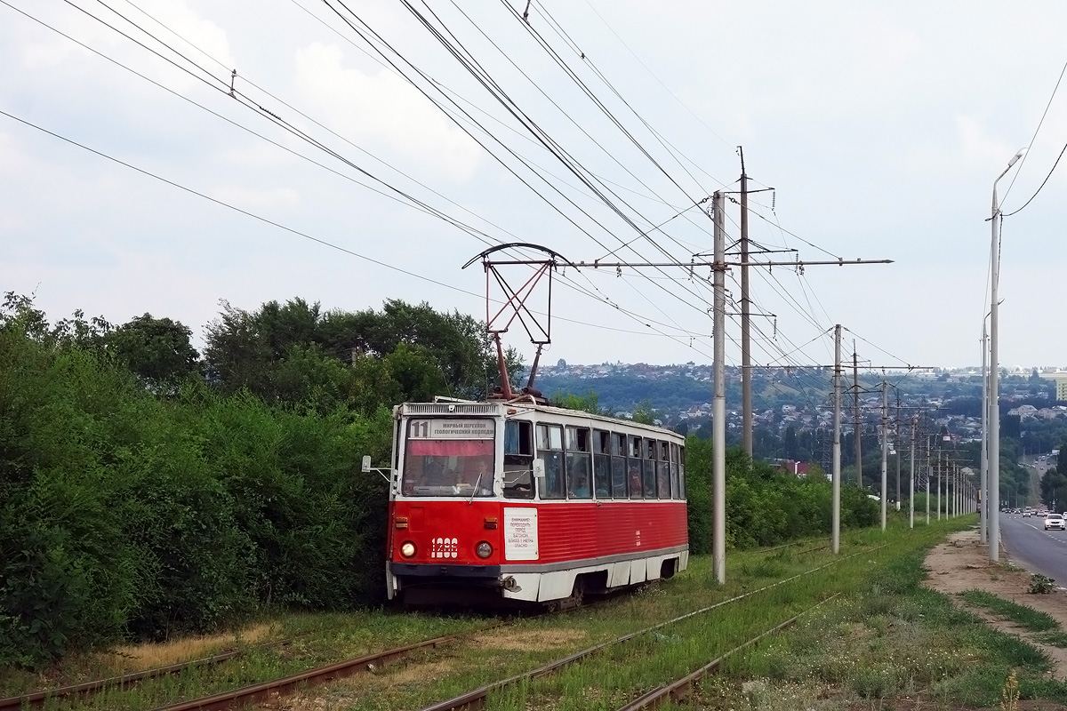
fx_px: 1600
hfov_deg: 36.9
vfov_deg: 25.1
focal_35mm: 54
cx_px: 534
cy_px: 356
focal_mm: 19.98
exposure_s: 1/500
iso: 125
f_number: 5
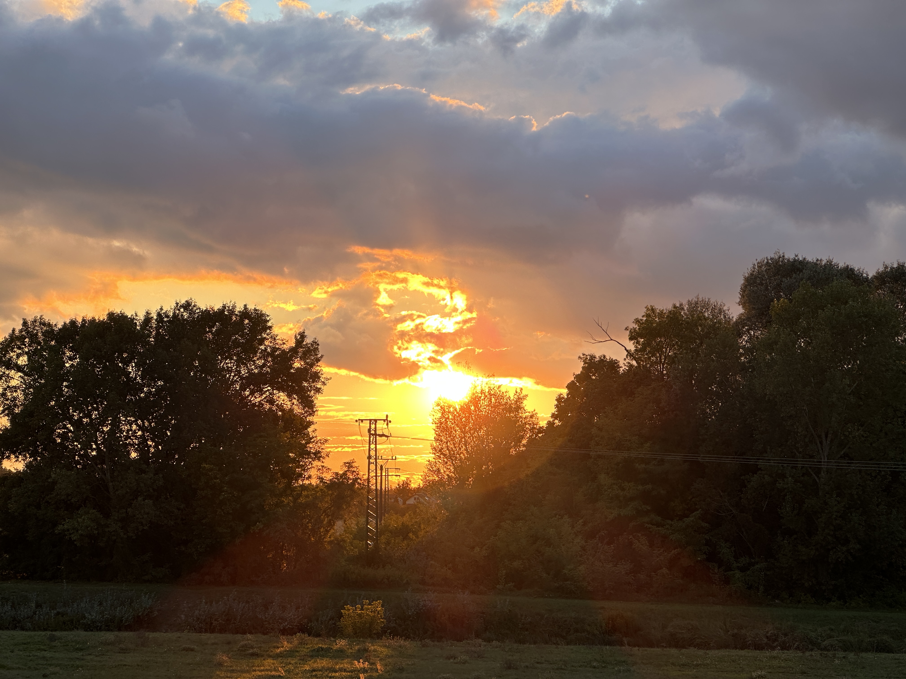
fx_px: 2015
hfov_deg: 25.3
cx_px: 453
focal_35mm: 77
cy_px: 340
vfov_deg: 19.1
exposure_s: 1/206
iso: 32
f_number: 2.8
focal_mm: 9
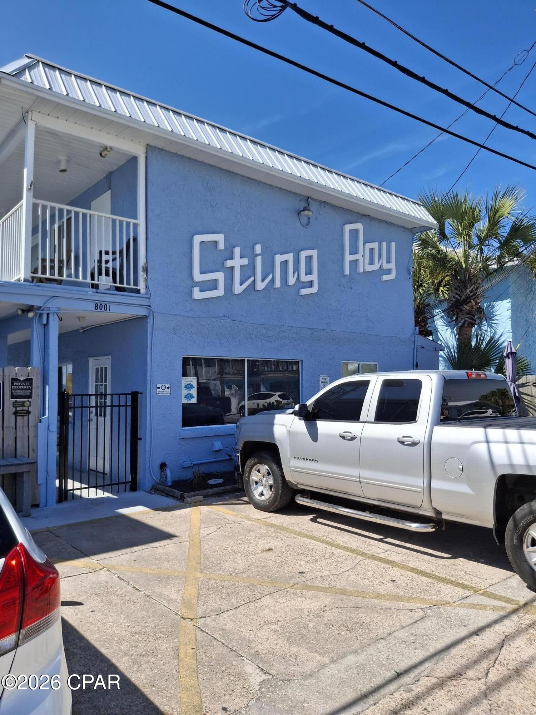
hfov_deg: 54.9
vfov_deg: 69.4
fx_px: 516
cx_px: 268
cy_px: 358
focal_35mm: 25
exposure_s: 1/2387
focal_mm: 4.69
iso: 32
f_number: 1.8
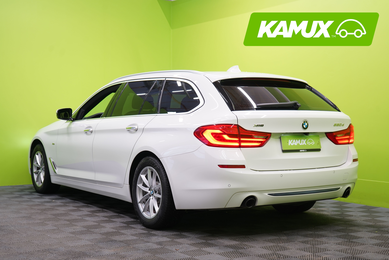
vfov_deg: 25.5
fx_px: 573
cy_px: 130
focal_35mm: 53
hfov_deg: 37.5
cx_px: 194
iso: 400
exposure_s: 1/30
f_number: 5
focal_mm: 53
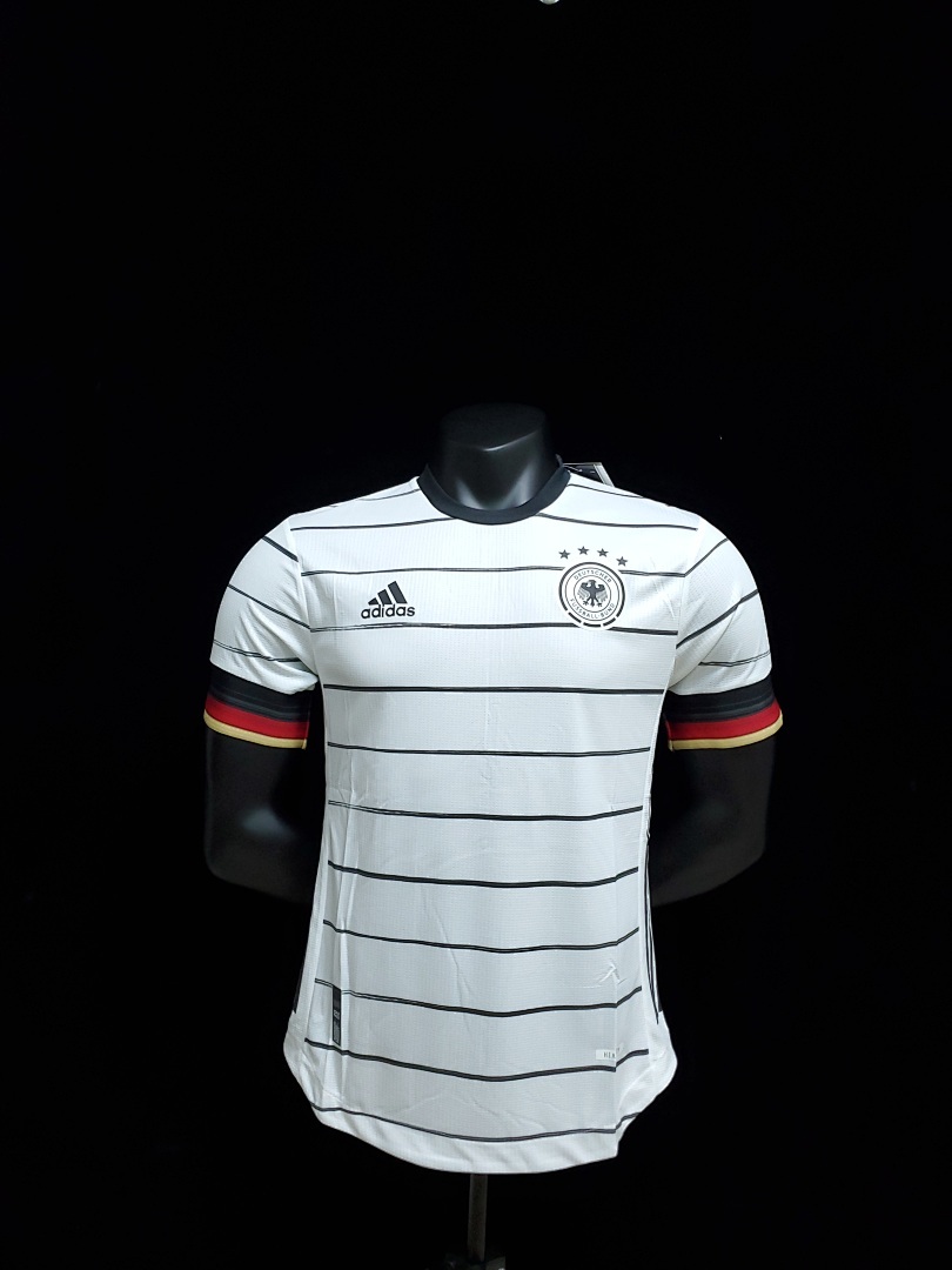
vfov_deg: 67.3
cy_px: 635
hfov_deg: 53.1
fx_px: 953
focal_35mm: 26
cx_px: 476
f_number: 1.5
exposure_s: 1/15
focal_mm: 4.3
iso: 200
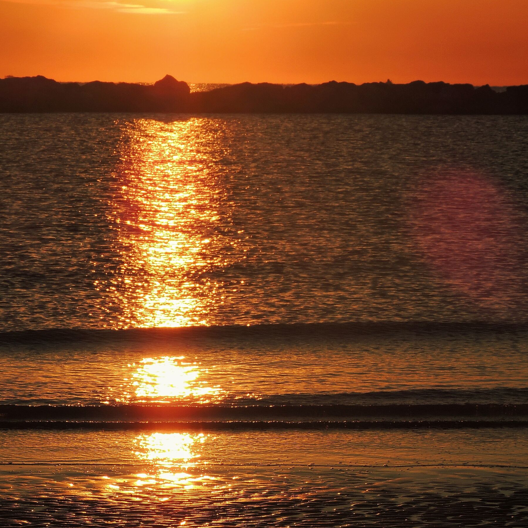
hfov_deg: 8.7
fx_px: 3469
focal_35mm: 201
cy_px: 235
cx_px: 264
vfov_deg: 8.7
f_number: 5.6
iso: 100
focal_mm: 30.3
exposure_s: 1/1250
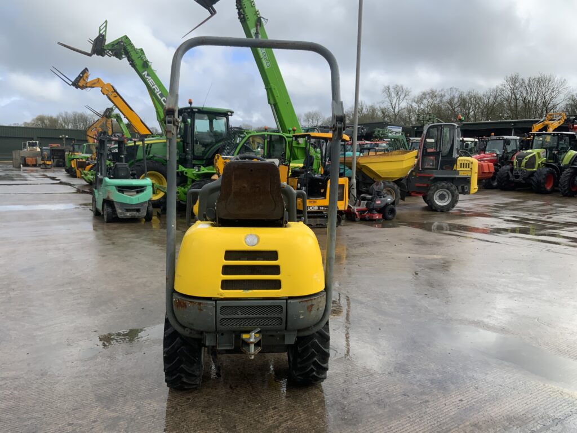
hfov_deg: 61.7
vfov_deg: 48.2
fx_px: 483
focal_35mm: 29
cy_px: 216
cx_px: 288
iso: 16
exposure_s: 1/1221
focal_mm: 3
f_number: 1.8
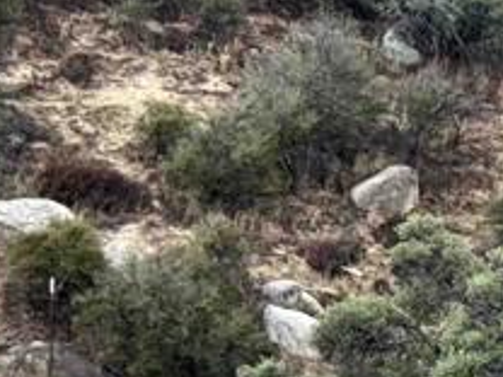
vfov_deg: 6.3
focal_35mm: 236
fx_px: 3429
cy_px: -24
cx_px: 1207
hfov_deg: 7.8
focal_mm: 6.76
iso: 250
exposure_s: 1/60
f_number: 1.78
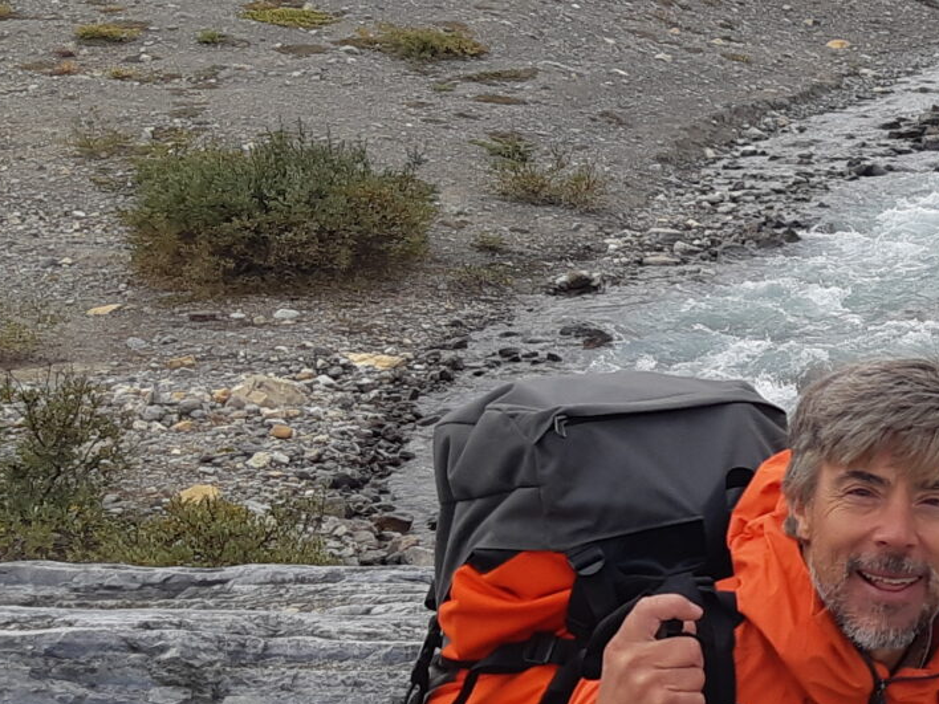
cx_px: 1231
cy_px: 392
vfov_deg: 15.7
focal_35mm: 94
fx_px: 2550
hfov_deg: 19.2
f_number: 1.7
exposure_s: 1/1499
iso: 40
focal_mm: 3.93
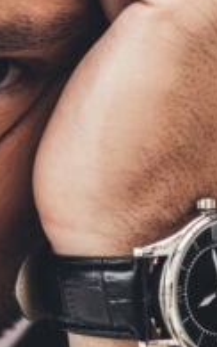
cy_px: 209
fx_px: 3234
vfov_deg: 6.1
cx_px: -28
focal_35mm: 342
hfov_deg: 3.8
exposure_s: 1/200
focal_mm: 85
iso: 160
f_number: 3.2
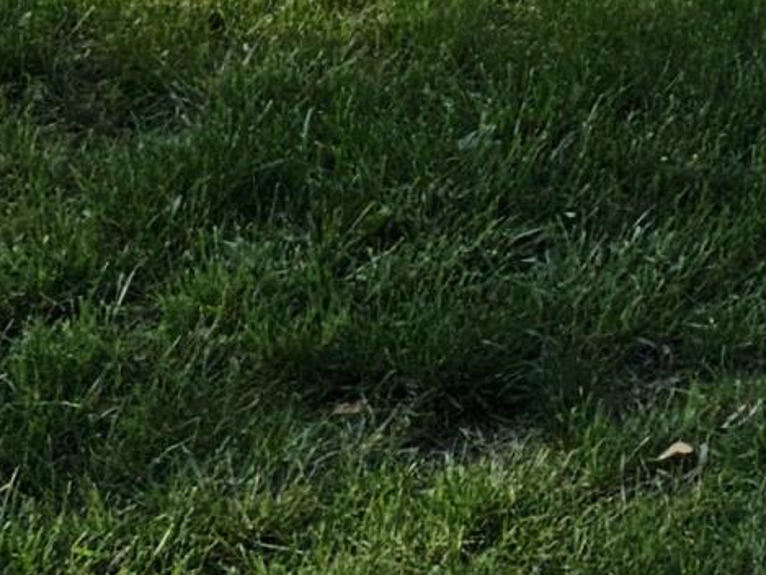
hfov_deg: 10.0
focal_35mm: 147
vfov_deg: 8.6
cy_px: -1096
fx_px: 3254
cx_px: 2321
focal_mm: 6.3
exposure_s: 1/316
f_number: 1.7
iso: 10
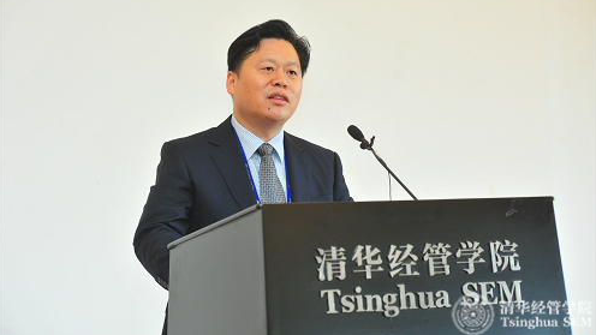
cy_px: 144
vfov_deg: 12.5
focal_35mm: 97
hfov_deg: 22.0
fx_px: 1533
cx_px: 297
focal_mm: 92
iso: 1600
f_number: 7.1
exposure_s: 1/100
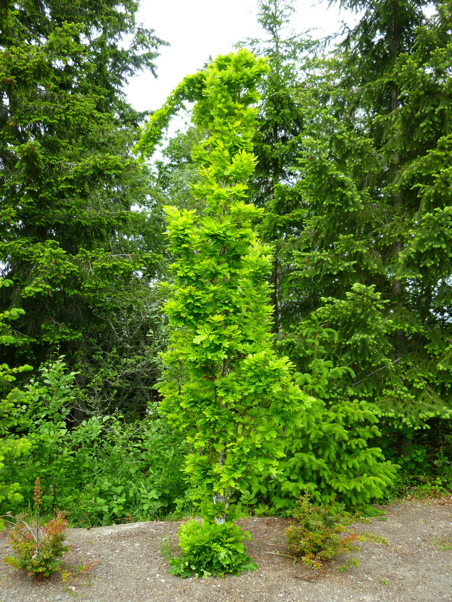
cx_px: 226
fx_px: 435
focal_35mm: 25
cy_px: 301
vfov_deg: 69.4
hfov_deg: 54.9
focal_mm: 4.5
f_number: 3.3
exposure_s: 1/100
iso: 80
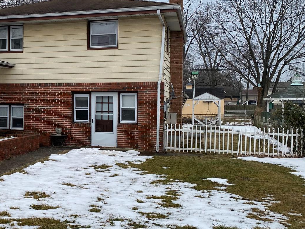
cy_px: 106
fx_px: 449
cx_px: 30
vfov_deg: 28.6
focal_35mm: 51
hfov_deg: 35.3
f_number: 1.8
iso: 32
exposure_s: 1/2315
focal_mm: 4.25
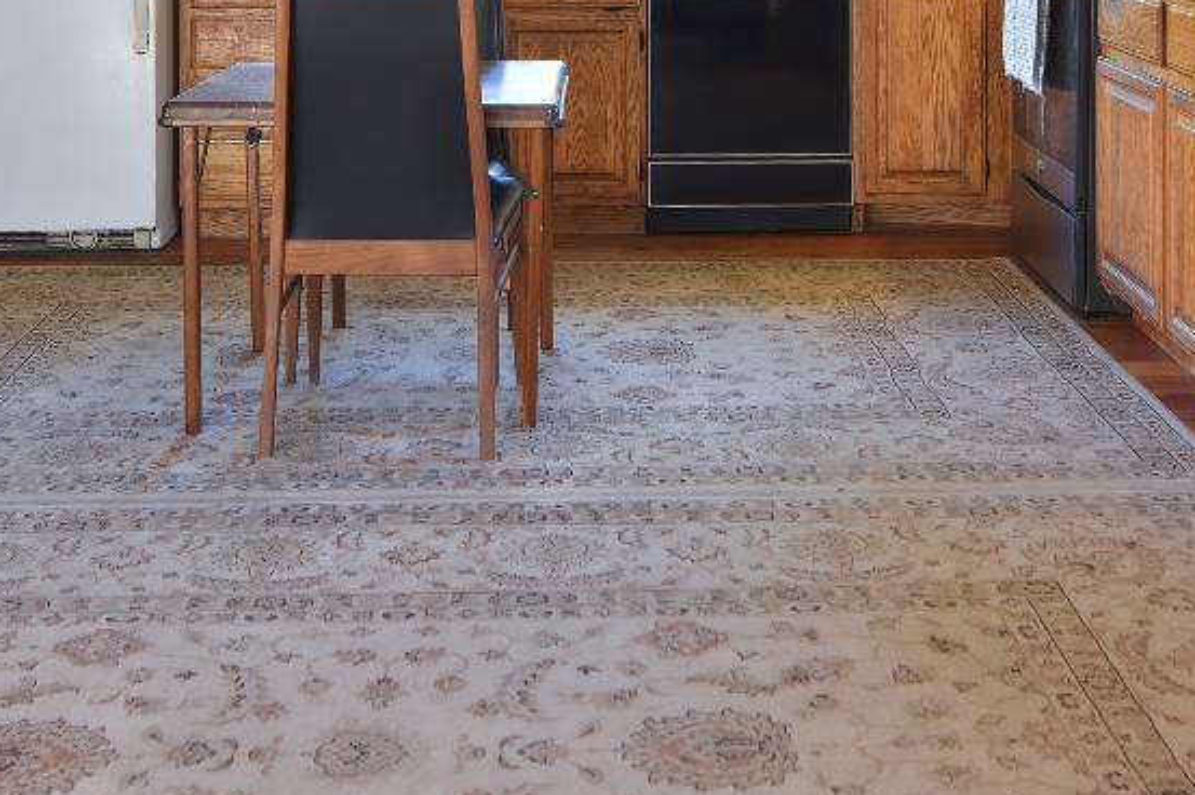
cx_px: 640
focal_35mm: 57
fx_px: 1891
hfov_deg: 35.1
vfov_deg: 22.4
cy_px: -84
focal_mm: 14
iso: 100
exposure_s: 1/13
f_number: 2.8
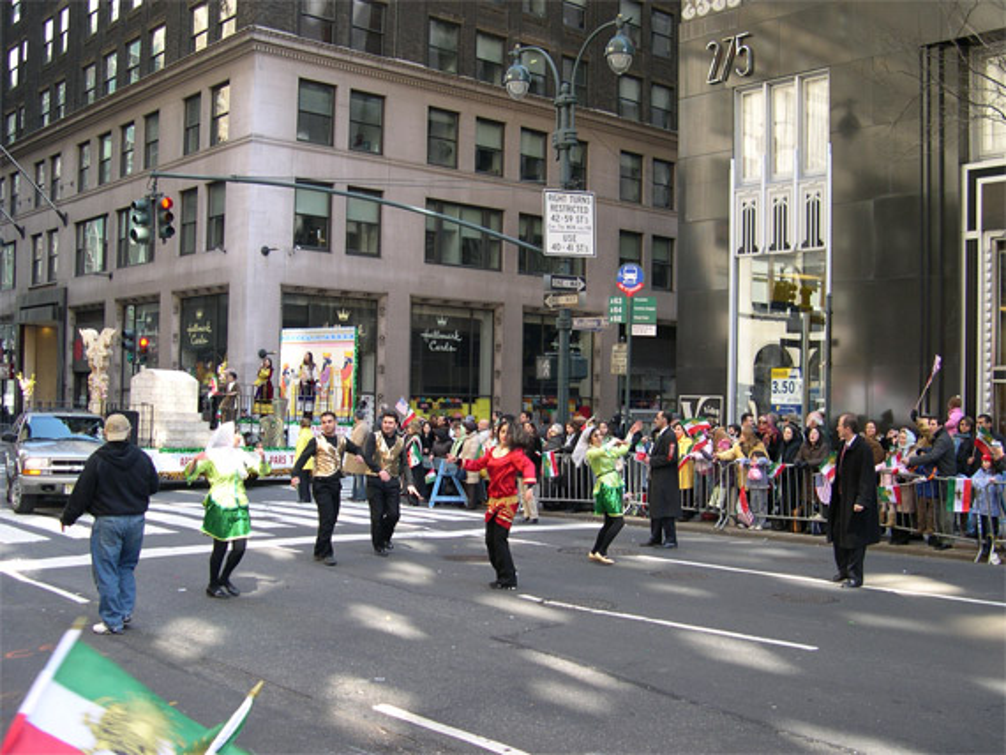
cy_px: 378
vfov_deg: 37.7
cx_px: 503
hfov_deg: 49.0
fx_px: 1105
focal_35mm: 38
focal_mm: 8
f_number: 2.8
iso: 100
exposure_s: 1/87.3
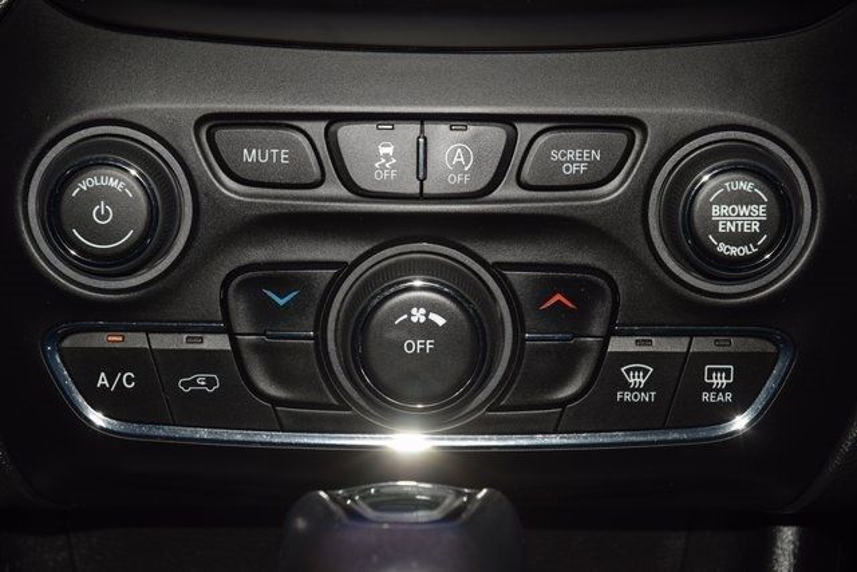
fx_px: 2500
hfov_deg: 19.5
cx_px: 428
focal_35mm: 105
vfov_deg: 13.0
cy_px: 286
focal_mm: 70
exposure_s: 1/125
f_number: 8
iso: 100
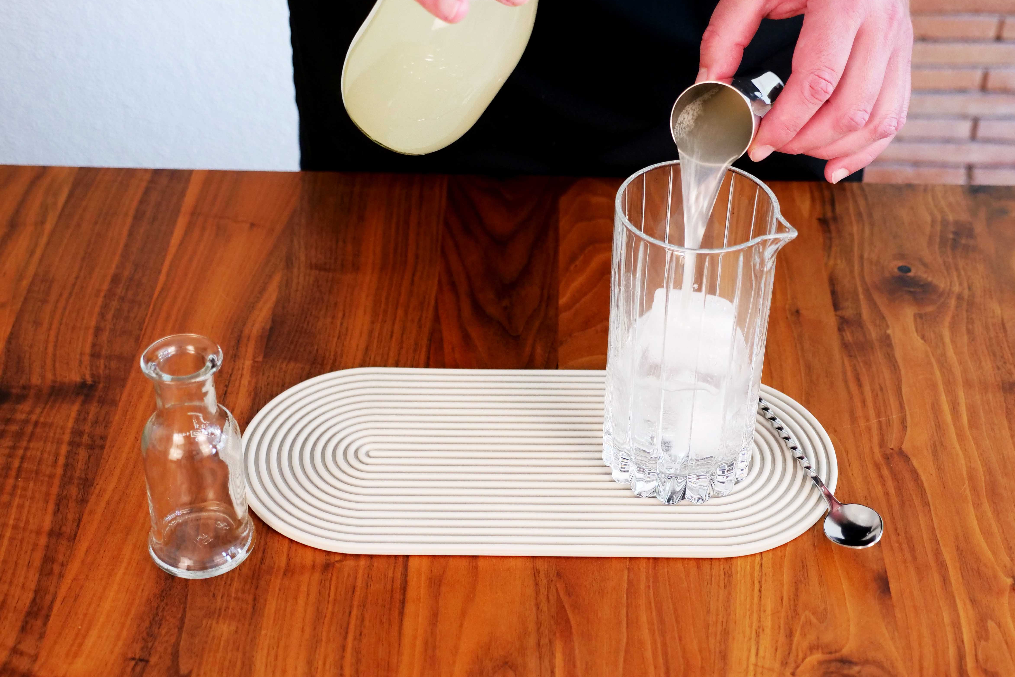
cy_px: 286
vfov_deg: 21.9
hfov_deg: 32.4
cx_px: 522
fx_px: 1748
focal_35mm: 62
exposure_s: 1/60
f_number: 2.8
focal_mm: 27
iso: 800
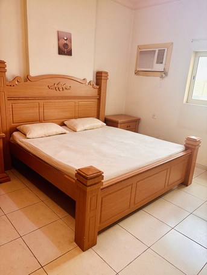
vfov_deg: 67.3
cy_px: 138
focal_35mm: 26
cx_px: 104
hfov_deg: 53.1
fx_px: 207
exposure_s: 1/60
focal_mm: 5.96
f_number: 1.6
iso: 160
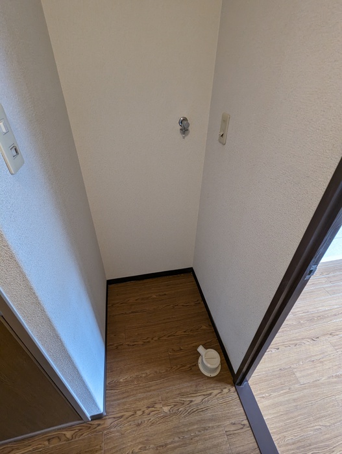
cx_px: 171
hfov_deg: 78.2
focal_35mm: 16
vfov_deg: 94.4
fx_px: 210
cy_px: 227
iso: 184
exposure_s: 1/40
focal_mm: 2.35
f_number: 2.2
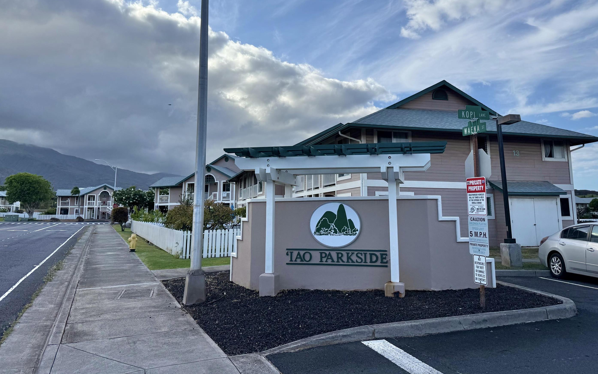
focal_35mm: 28
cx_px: 312
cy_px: 139
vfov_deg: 44.2
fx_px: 456
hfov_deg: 66.4
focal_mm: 6.76
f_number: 1.78
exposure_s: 1/6711
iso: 80
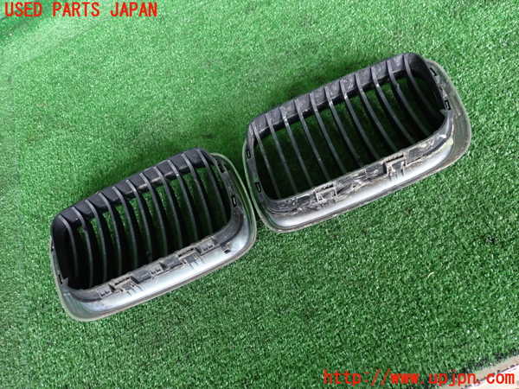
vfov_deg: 46.8
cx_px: 260
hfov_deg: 60.0
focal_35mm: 30
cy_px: 194
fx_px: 450
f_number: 2.3
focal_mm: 5.4
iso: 500
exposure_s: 1/30
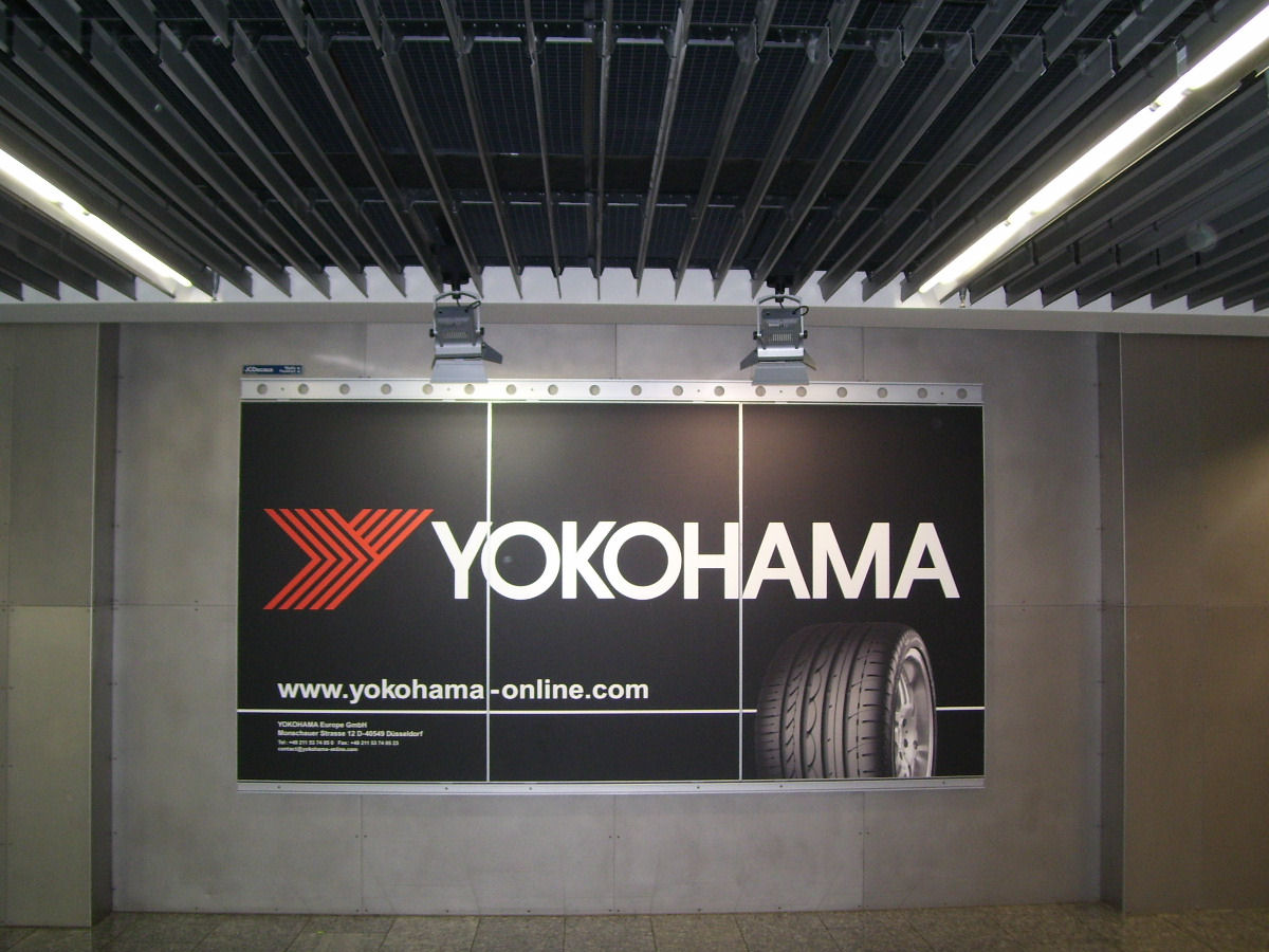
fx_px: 1356
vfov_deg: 38.7
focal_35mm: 37
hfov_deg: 50.1
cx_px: 634
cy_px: 476
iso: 160
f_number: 2.7
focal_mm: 6
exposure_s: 1/60
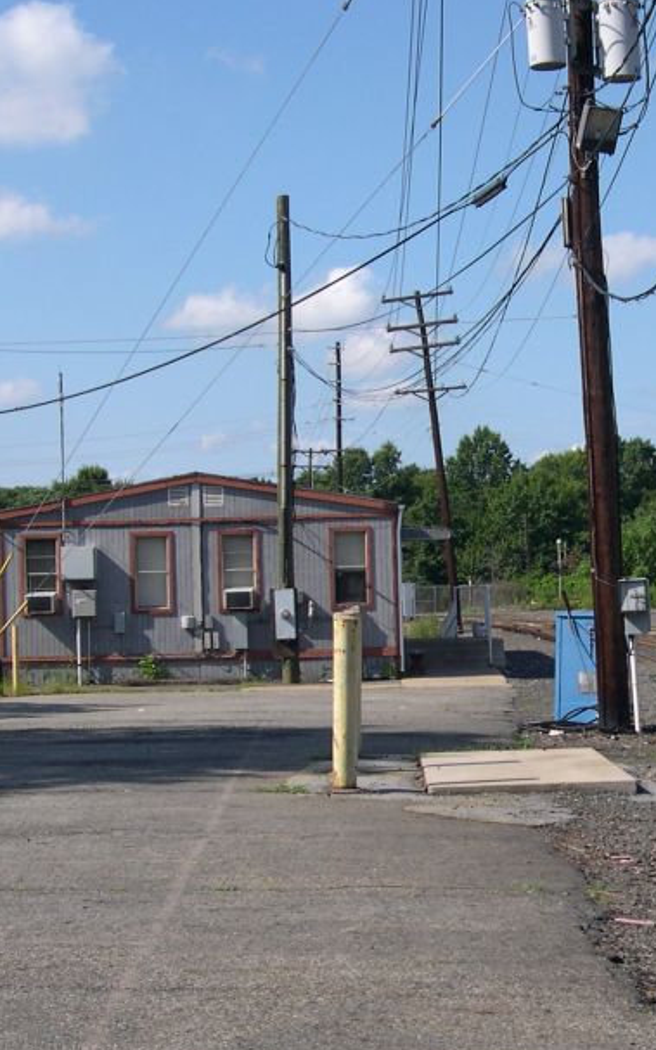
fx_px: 1947
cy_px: 600
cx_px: 512
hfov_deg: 19.0
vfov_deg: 30.2
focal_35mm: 68
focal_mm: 8
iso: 100
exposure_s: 1/184
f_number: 7.6
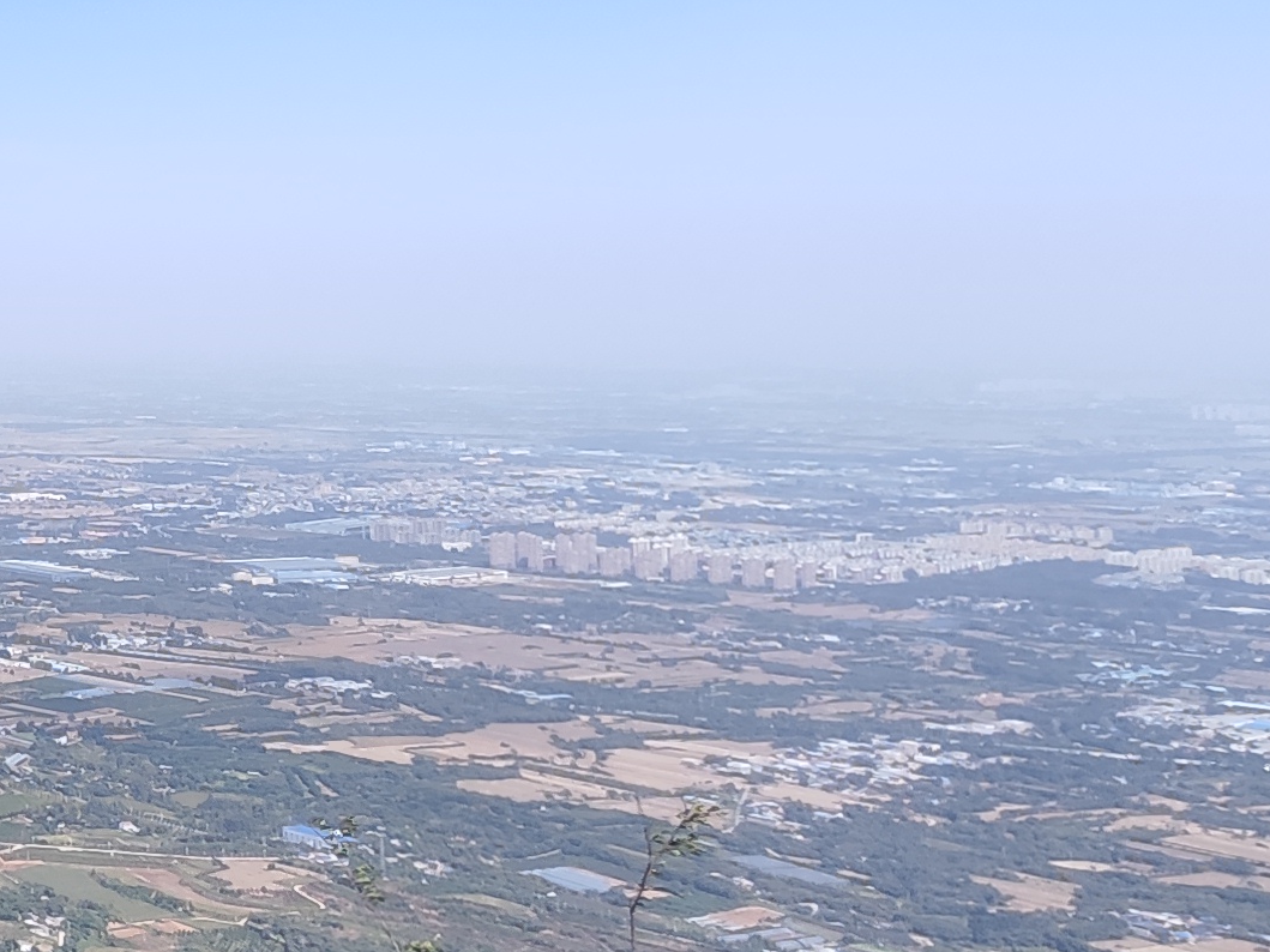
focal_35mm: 54
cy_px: 233
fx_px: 1981
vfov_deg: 26.7
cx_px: -878
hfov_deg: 23.4
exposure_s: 1/370
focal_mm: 2.16
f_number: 2.2
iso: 50
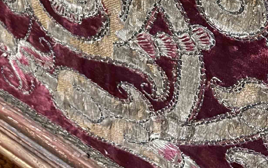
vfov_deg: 13.2
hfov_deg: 23.0
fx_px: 657
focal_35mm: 90
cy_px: -126
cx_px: 118
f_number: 1.6
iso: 160
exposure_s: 1/60
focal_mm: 4.2
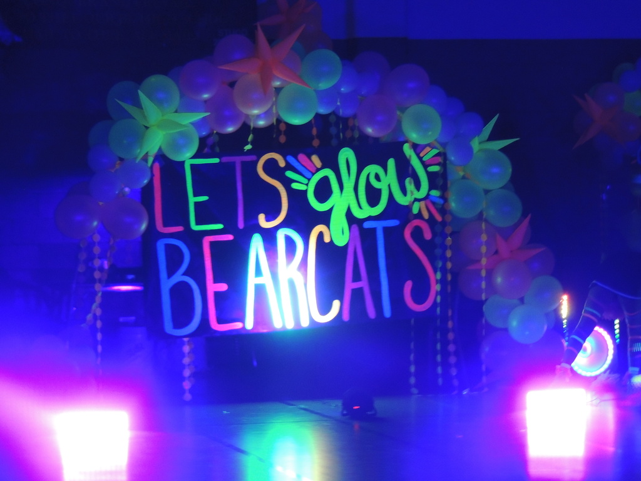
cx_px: 320
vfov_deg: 12.3
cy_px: 240
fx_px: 2222
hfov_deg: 16.4
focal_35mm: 120
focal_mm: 21.4
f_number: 4.2
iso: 800
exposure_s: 1/8
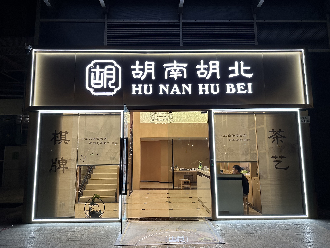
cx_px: 165
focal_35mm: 24
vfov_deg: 56.8
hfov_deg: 71.6
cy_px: 124
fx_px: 229
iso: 200
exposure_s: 1/100
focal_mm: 6.86
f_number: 1.78
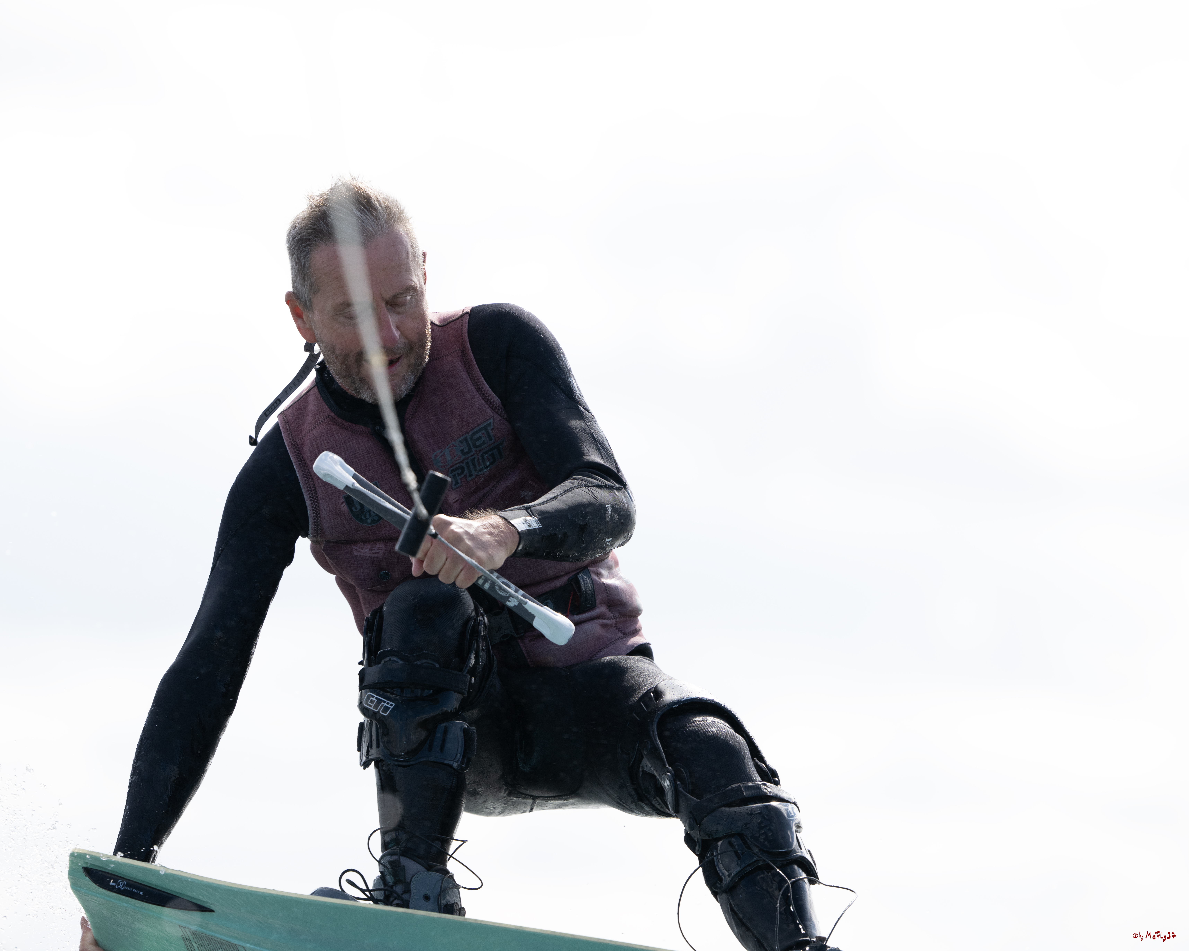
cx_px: 482
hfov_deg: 4.3
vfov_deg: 3.4
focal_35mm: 451
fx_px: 15871
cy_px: 476
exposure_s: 1/1600
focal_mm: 400
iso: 320
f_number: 5
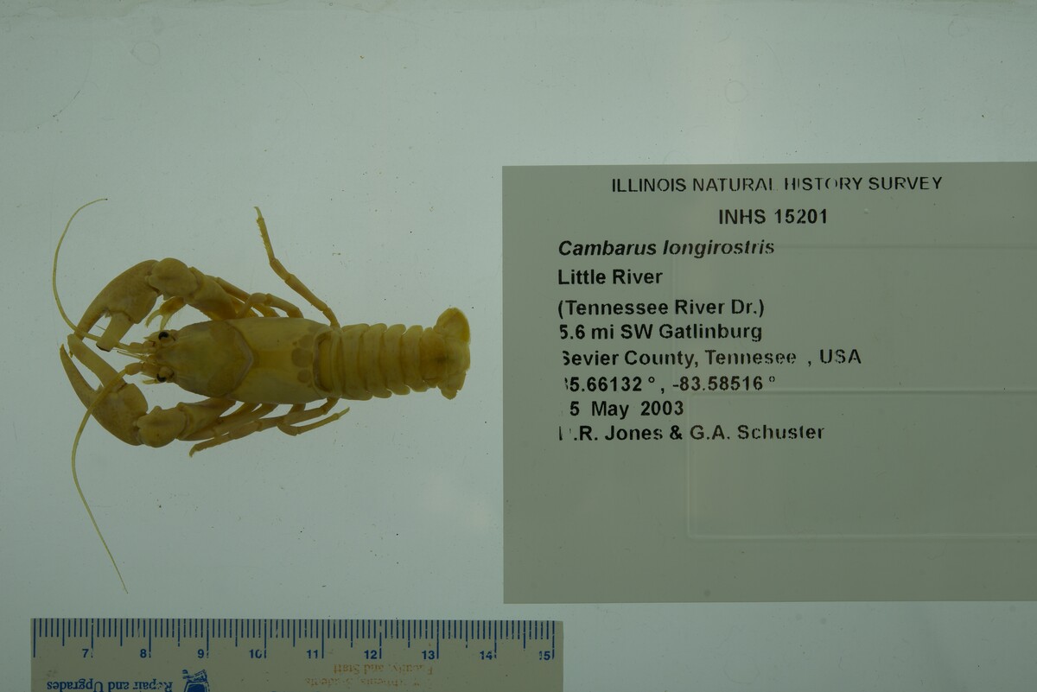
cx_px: 518
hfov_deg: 33.4
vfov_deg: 22.6
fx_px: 1729
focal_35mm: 60
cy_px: 346
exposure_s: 1/160
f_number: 10
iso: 100
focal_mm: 60
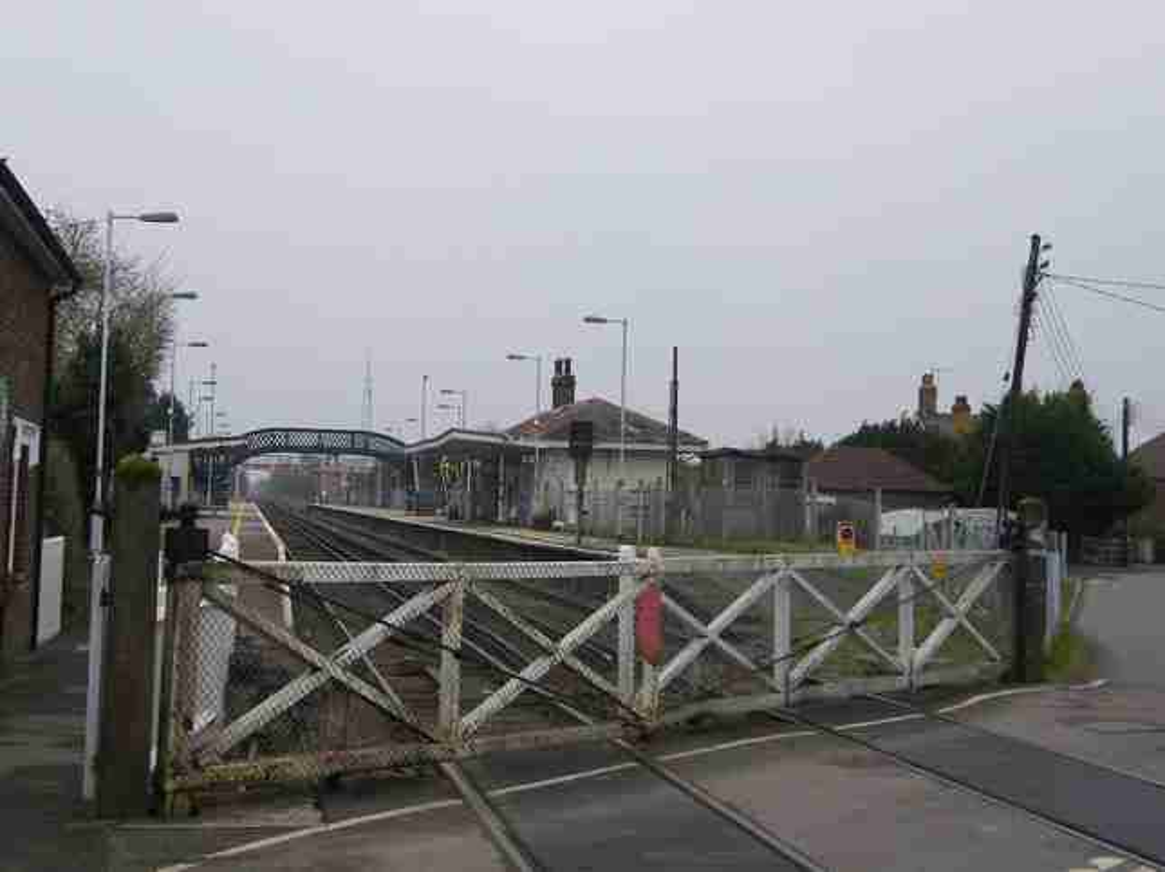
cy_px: 436
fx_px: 1110
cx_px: 582
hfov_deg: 55.4
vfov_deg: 42.9
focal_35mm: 33
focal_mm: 5.8
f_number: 2.8
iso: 64
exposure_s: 1/125
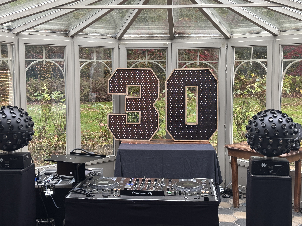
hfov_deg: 36.8
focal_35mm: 52
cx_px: 151
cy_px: 113
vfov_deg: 28.0
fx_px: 454
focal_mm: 5.96
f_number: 1.6
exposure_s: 1/60
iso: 80
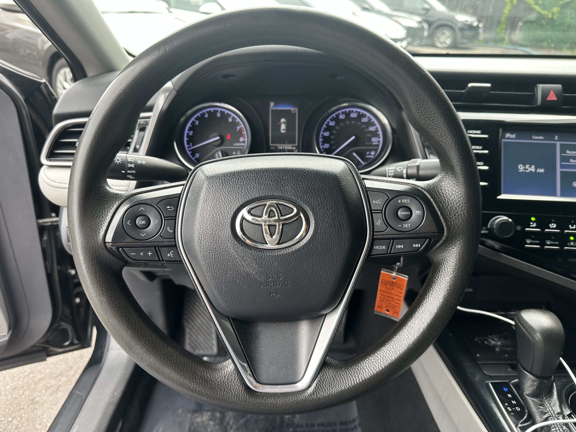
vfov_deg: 56.8
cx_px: 288
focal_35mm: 24
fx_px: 399
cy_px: 216
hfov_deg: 71.6
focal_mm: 6.86
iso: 100
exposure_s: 1/121
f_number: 1.78
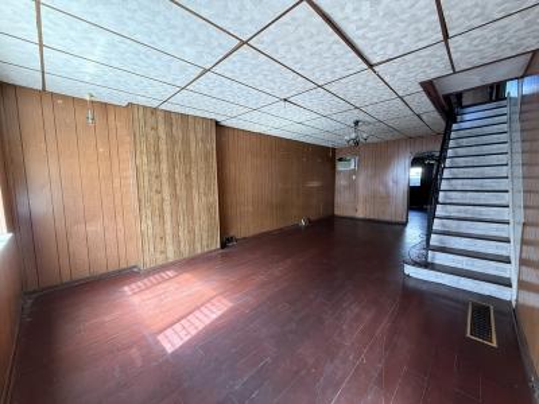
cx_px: 270
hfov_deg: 102.1
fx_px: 218
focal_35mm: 14
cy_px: 202
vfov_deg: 85.7
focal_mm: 2.22
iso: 320
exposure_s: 1/72
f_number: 2.2
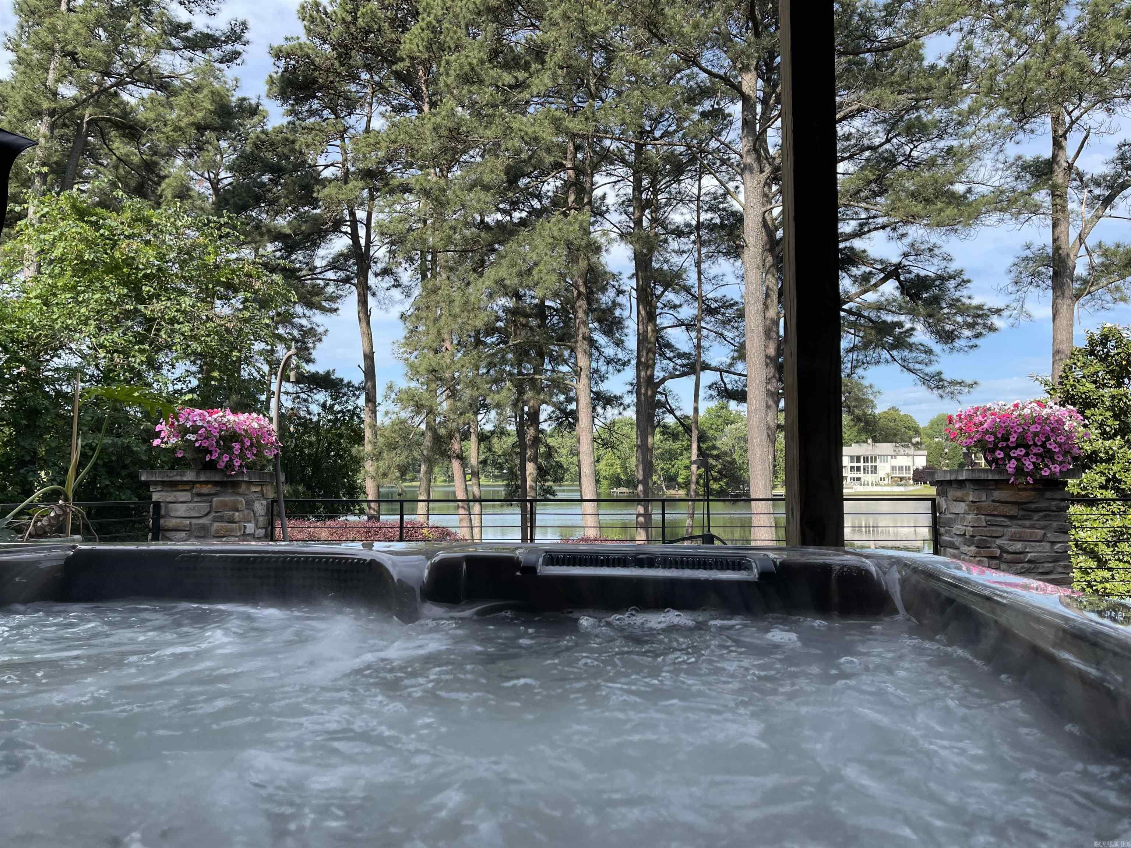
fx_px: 849
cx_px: 566
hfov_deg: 67.3
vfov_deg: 53.1
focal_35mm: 26
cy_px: 424
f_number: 1.6
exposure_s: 1/1575
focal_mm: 5.1
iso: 32
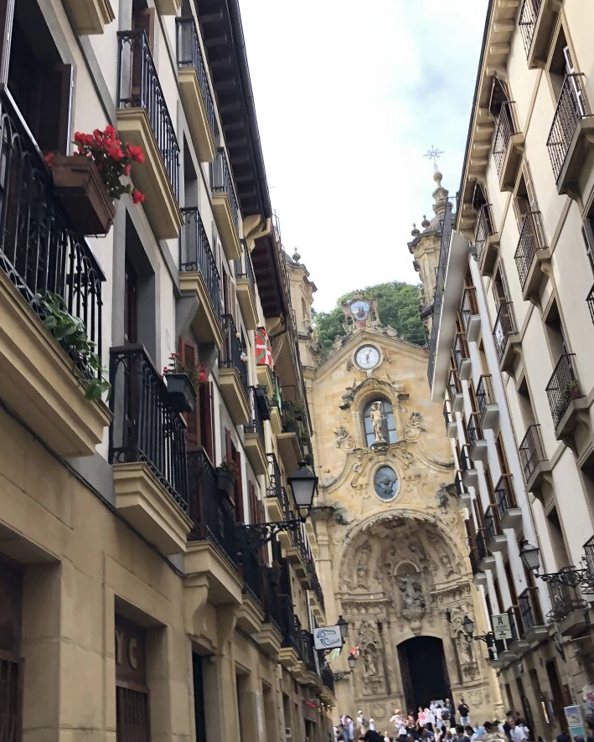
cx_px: 373
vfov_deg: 49.1
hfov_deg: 39.9
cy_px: 367
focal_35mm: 37
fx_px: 813
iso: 20
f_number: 1.8
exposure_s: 1/239
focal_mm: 4
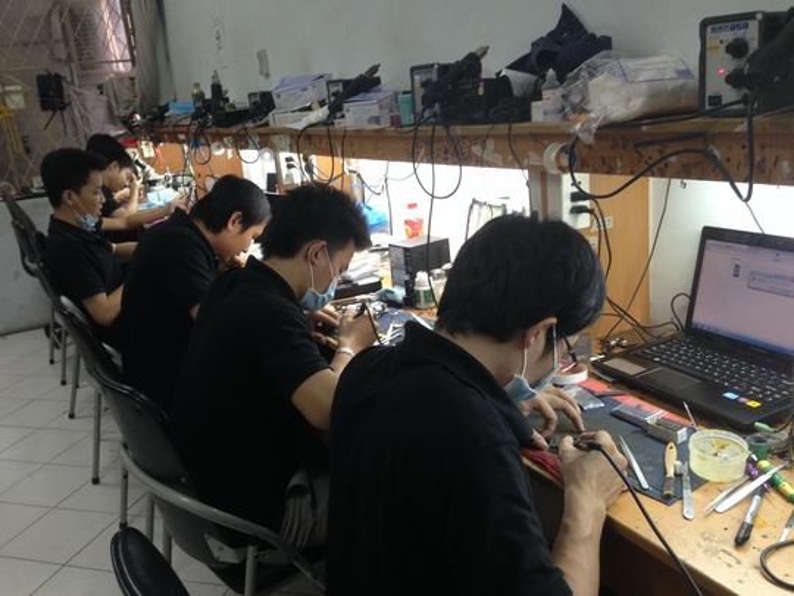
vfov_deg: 42.9
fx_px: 757
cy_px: 298
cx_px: 397
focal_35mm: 33
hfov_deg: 55.4
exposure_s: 1/20
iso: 125
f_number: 2.4
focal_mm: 4.12
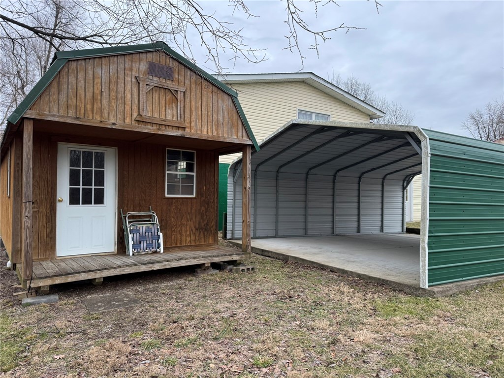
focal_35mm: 24
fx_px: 349
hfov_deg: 71.6
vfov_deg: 56.8
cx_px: 252
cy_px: 189
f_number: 1.78
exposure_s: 1/101
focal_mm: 6.76
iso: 200
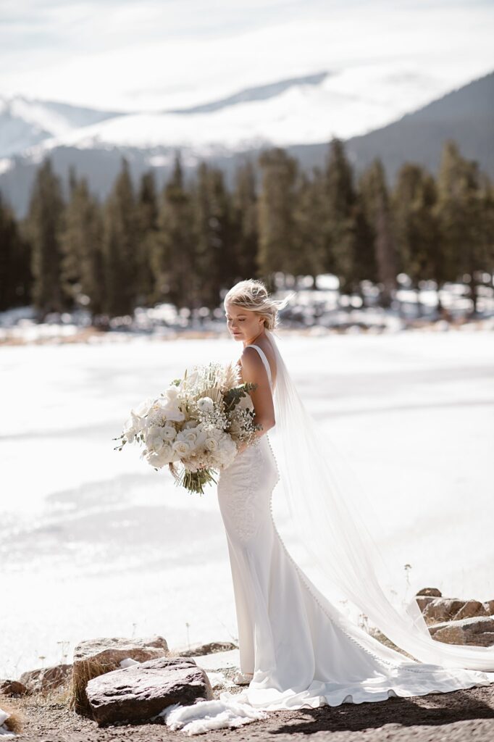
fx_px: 1751
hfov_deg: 16.1
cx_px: 247
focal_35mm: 85
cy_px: 371
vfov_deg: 23.9
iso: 100
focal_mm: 85
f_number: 2.2
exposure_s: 1/1600
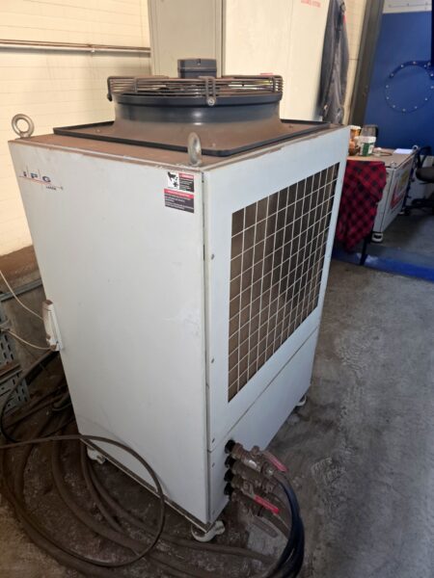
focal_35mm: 23
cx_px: 217
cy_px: 289
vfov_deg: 73.9
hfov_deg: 58.9
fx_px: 384
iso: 250
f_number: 1.7
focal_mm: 6.3
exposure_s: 1/14.3
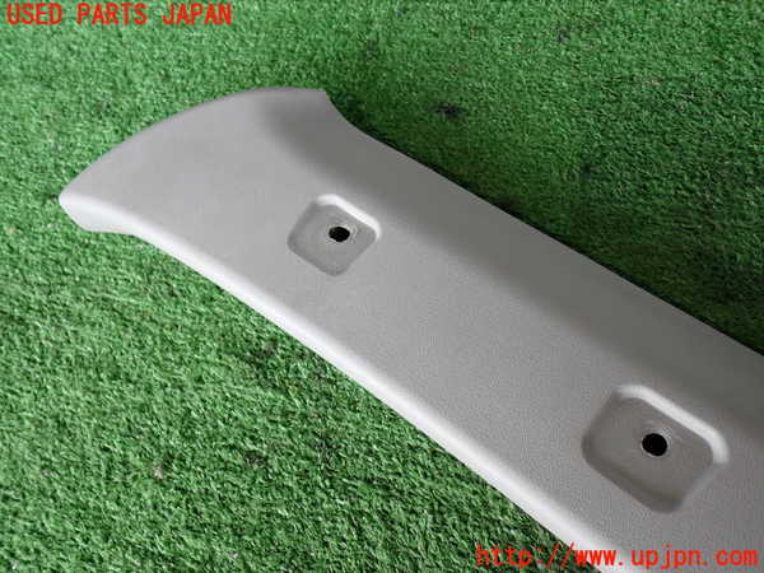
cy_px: 286
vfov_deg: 46.8
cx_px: 382
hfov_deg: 60.0
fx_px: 662
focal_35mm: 30
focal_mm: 5.4
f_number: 2.3
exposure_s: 1/60
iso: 160
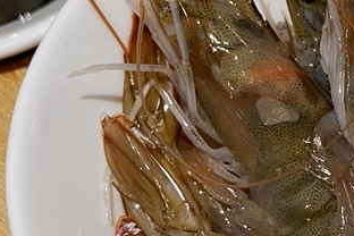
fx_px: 1249
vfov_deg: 10.8
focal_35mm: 127
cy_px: 168
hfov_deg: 15.9
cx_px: 324
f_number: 4.7
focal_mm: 29.5
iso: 800
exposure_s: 1/60
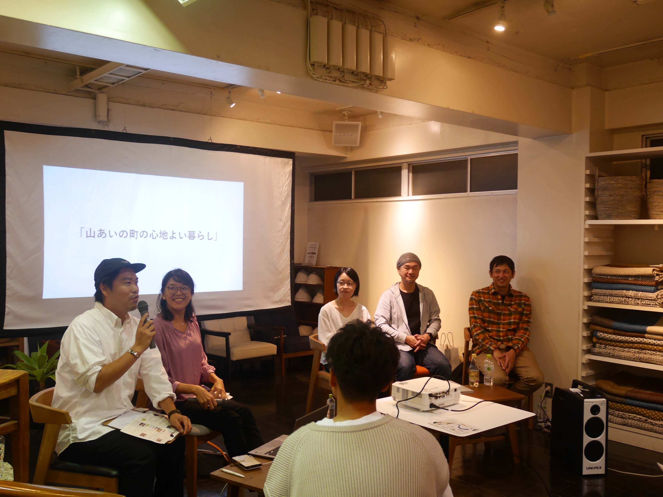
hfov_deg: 54.0
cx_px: 332
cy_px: 248
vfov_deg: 41.8
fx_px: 651
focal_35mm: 34
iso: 1000
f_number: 4
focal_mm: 17
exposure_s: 1/60
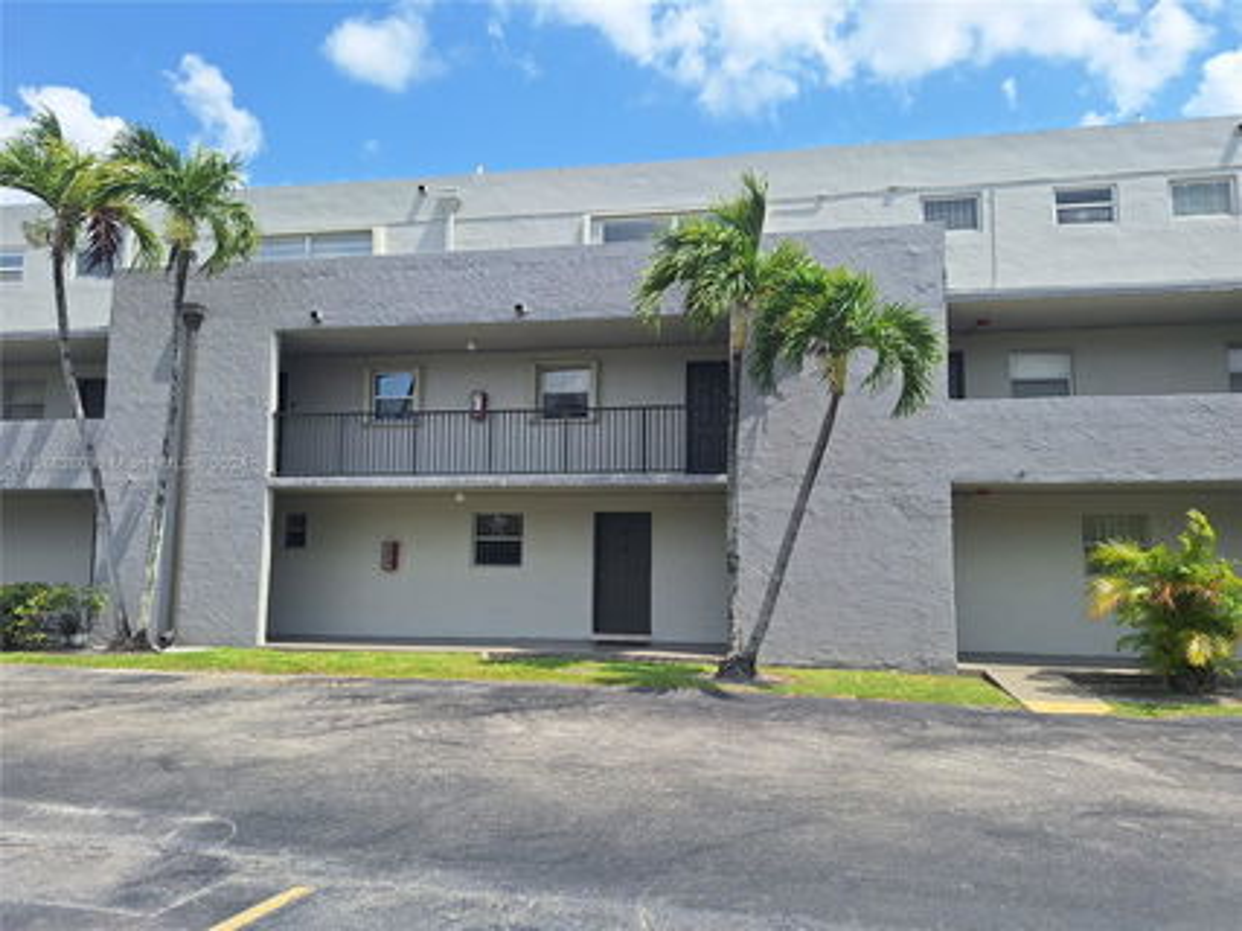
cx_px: 621
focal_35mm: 23
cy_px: 466
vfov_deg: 58.9
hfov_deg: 73.9
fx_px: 825
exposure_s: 1/3145
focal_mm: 5.54
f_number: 1.8
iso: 40
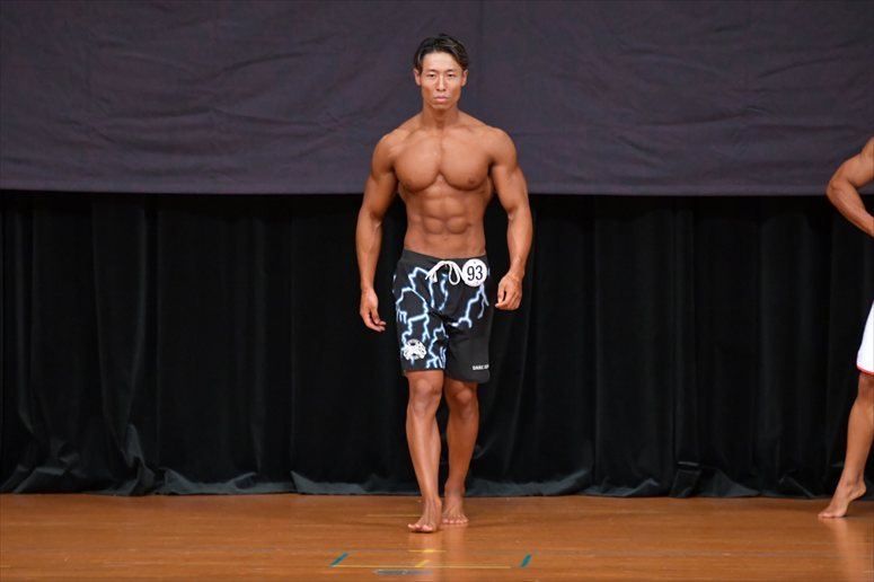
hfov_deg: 6.9
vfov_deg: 4.6
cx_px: 437
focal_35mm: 300
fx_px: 7280
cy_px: 291
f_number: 5.6
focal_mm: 200
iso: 5000
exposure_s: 1/400
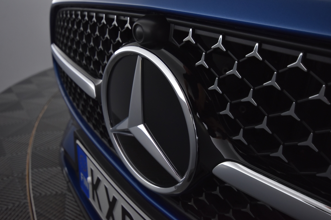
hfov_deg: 60.3
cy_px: 111
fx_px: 285
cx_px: 164
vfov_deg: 42.3
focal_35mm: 31
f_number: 5.6
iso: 1000
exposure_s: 1/60
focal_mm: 20
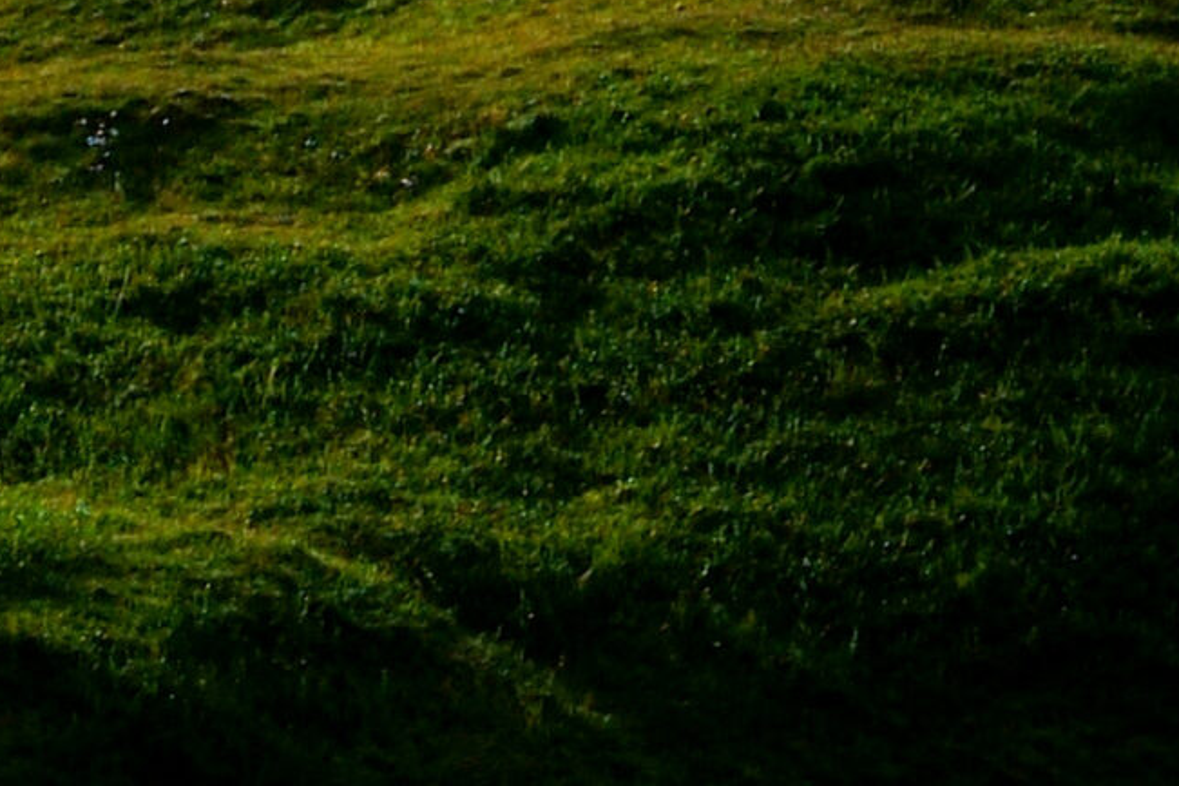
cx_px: -1807
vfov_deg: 2.2
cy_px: 114
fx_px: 20303
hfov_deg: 3.3
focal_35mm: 620
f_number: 11
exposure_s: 1/180
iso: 100
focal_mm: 70
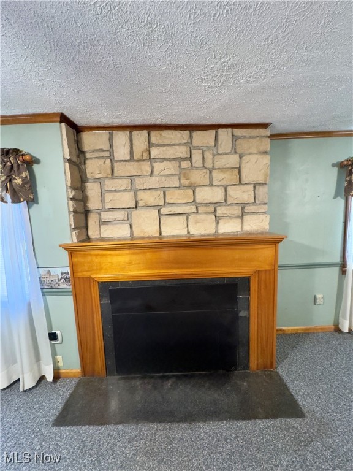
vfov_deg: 102.1
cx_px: 176
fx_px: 190
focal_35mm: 14
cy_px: 236
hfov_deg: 85.7
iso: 1000
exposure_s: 1/60
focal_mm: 2.22
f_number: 2.2
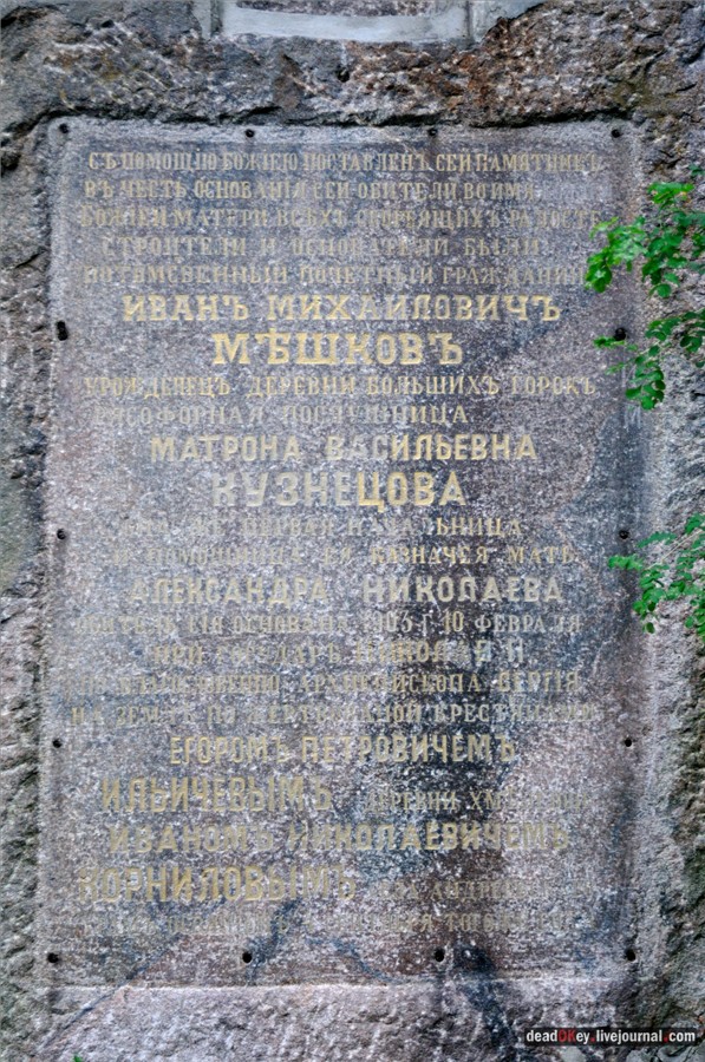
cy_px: 531
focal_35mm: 75
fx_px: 2211
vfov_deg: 27.0
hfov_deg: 18.1
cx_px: 352
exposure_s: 1/100
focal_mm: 50
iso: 640
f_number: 4.8
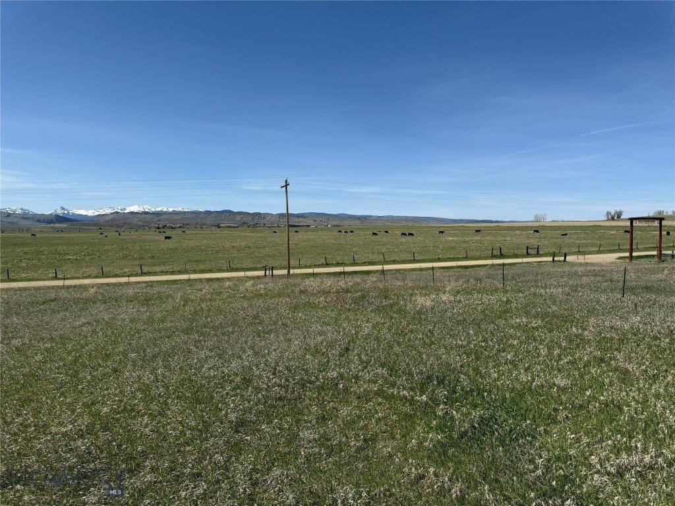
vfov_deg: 56.8
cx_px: 338
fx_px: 468
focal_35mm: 24
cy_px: 253
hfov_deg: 71.6
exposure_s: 1/7353
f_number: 1.78
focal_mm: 6.76
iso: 80
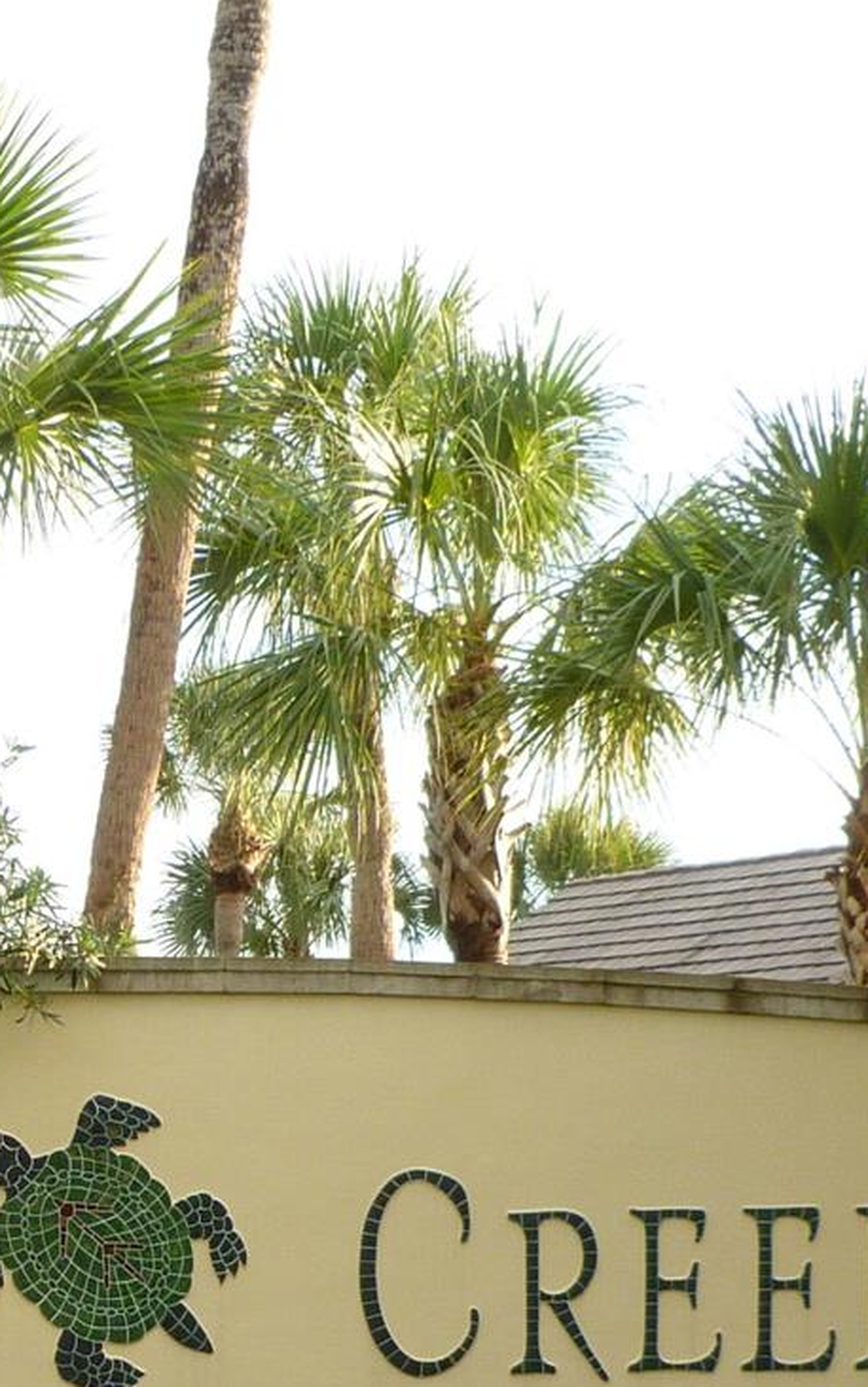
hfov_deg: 15.1
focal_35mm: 83
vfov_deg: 23.7
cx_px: -205
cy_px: 1442
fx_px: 3139
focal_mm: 5
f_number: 3.3
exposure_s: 1/160
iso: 100
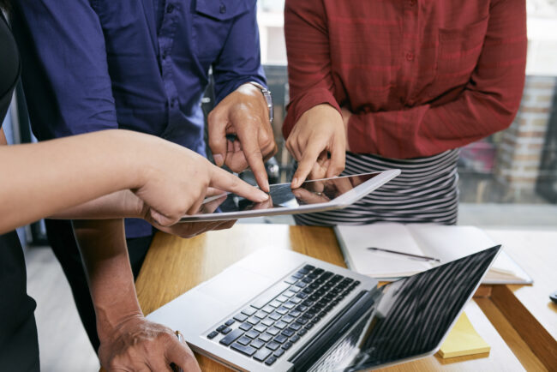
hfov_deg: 54.4
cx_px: 278
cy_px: 186
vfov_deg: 37.9
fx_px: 542
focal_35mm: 35
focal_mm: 35
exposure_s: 1/160
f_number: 4.5
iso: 400
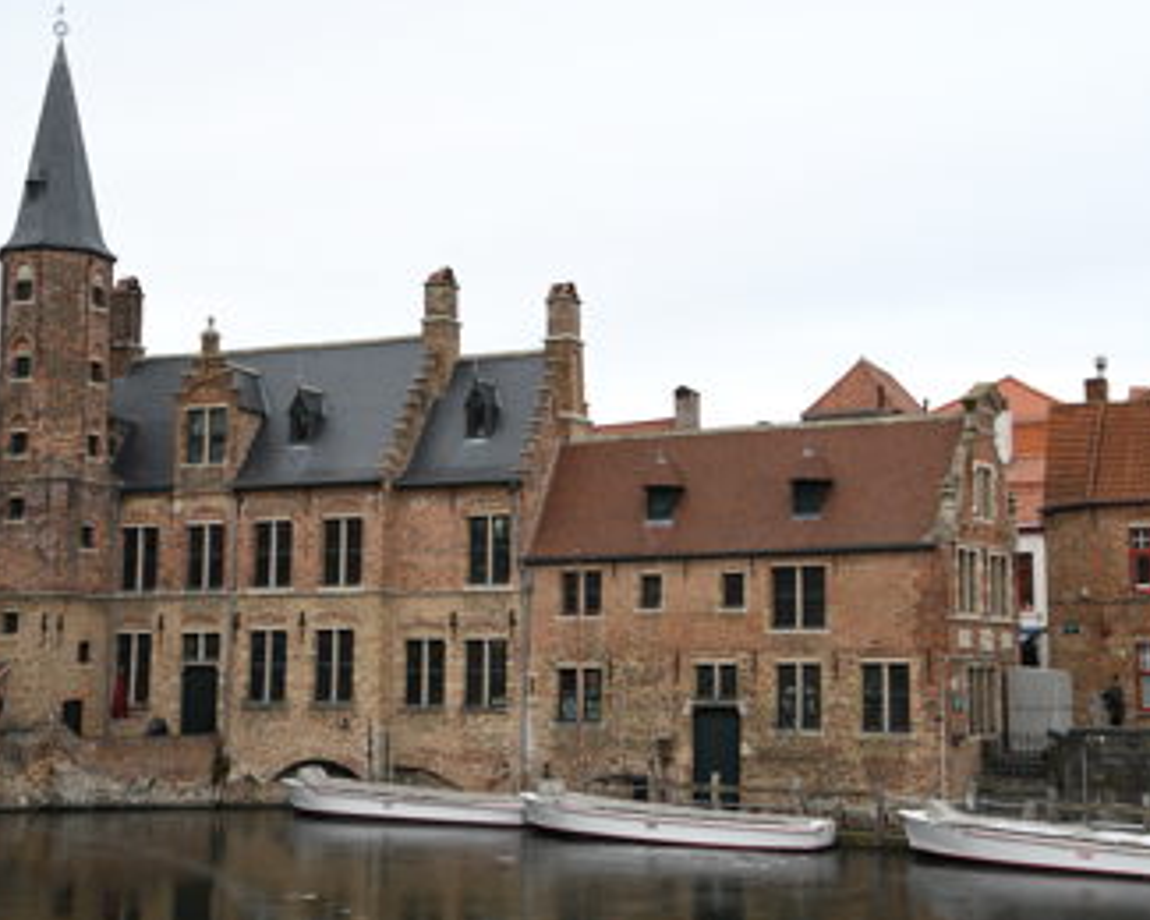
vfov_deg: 33.4
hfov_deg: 41.1
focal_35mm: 45
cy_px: 455
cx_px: 548
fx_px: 1532
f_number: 5
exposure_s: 1/60
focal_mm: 26
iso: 100
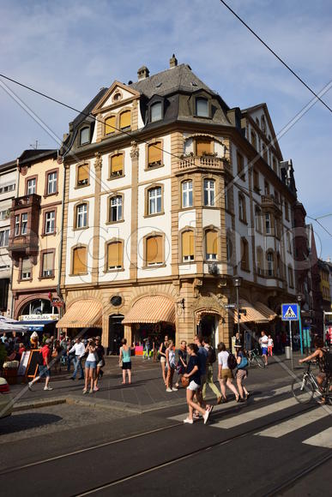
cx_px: 166
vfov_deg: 61.9
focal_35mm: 30
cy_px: 248
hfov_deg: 43.6
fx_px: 415
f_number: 11
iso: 100
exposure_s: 1/200
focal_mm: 20
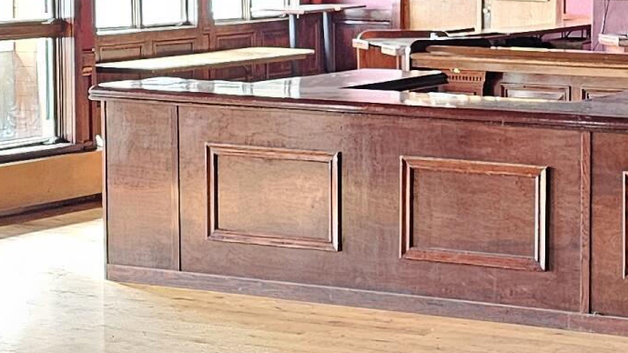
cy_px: 95
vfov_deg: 11.1
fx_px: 1815
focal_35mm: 109
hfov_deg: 19.2
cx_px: 583
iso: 800
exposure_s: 1/24
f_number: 1.7
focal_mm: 6.3
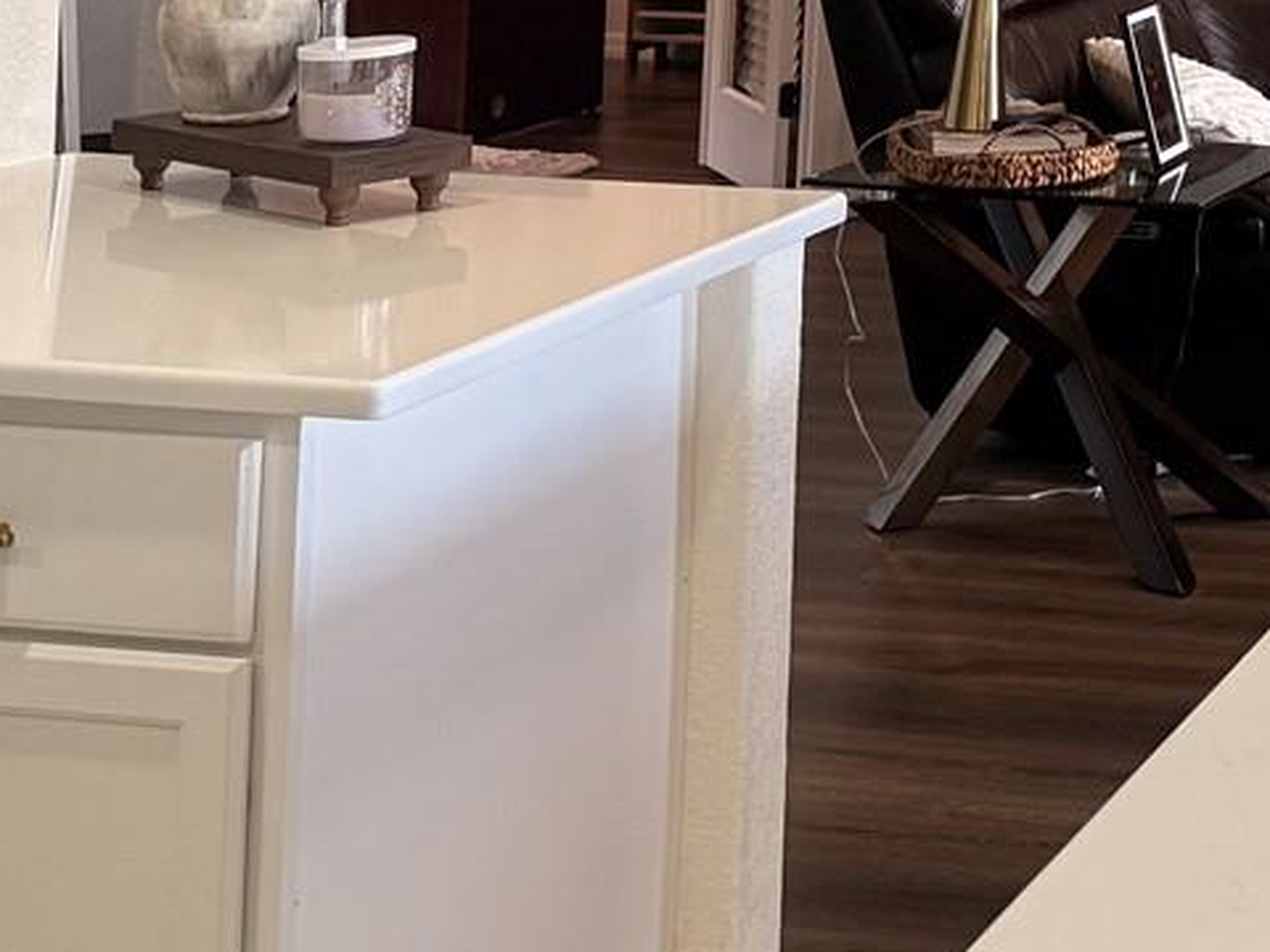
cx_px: 1725
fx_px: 2935
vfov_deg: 16.6
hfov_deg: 21.6
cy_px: -532
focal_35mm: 80
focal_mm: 6.76
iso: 200
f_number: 1.78
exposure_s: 1/120
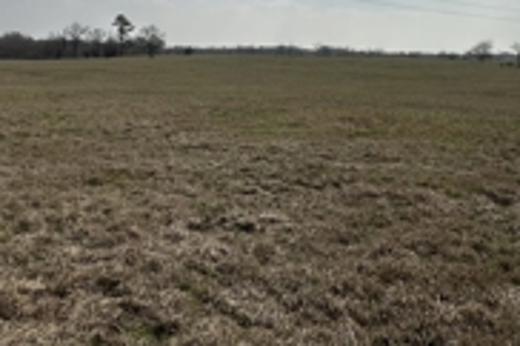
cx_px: 223
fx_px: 462
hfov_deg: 58.5
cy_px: 37
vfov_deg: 38.3
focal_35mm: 32
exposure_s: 1/7813
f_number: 2.2
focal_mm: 2.22
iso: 50
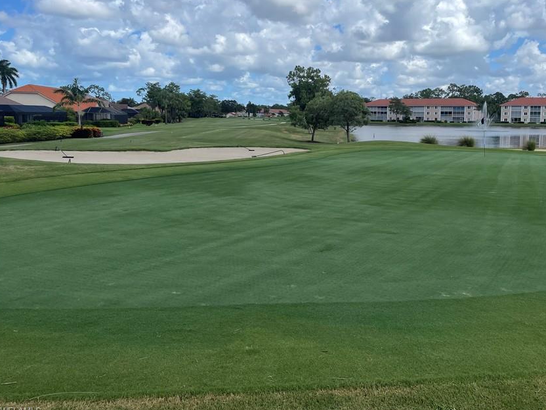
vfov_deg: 43.9
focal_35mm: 32
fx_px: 505
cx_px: 329
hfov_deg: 56.4
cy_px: 165
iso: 32
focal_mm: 4.2
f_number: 1.6
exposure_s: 1/4000
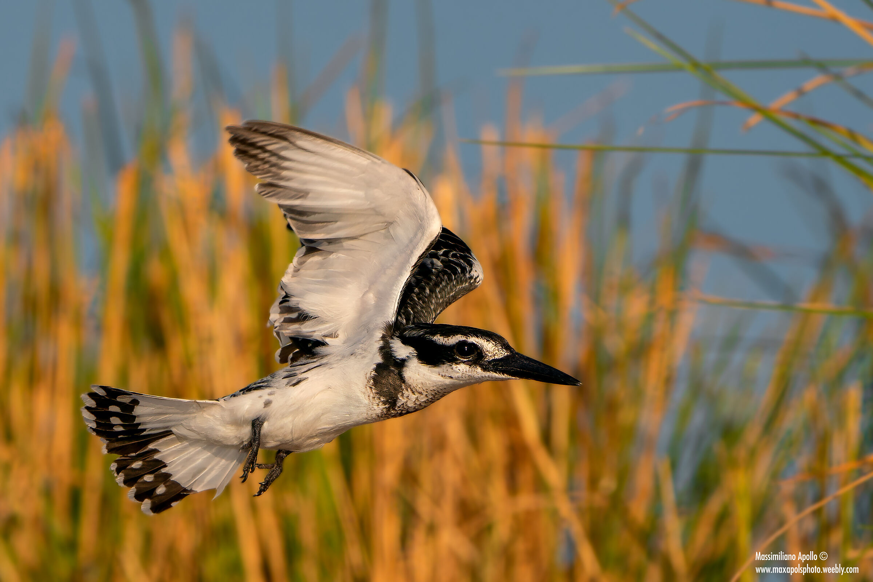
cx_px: 436
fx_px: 9481
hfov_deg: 5.3
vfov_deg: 3.5
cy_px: 291
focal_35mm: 391
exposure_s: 1/3200
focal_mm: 391
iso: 500
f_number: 7.1
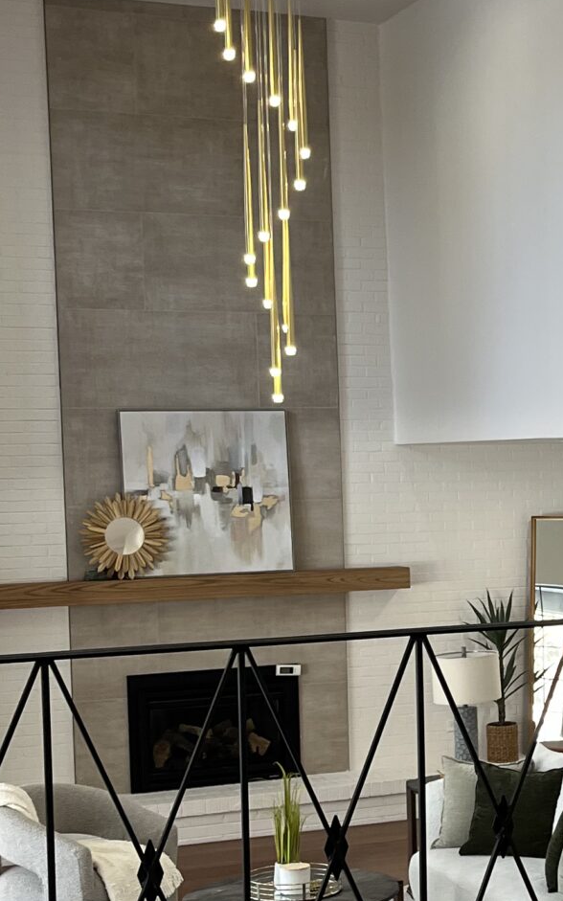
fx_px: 1842
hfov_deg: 16.5
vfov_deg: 27.4
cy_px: 575
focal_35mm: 75
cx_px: 705
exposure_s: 1/120
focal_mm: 5.1
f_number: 1.6
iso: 80
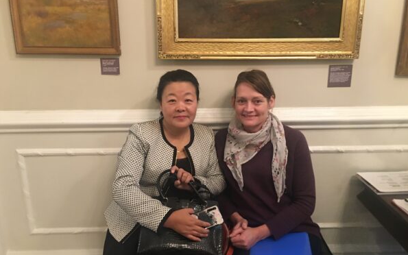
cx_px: 204
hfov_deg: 61.2
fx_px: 345
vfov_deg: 40.6
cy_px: 130
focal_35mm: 31
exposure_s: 1/4
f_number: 2.2
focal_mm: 4.15
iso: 125
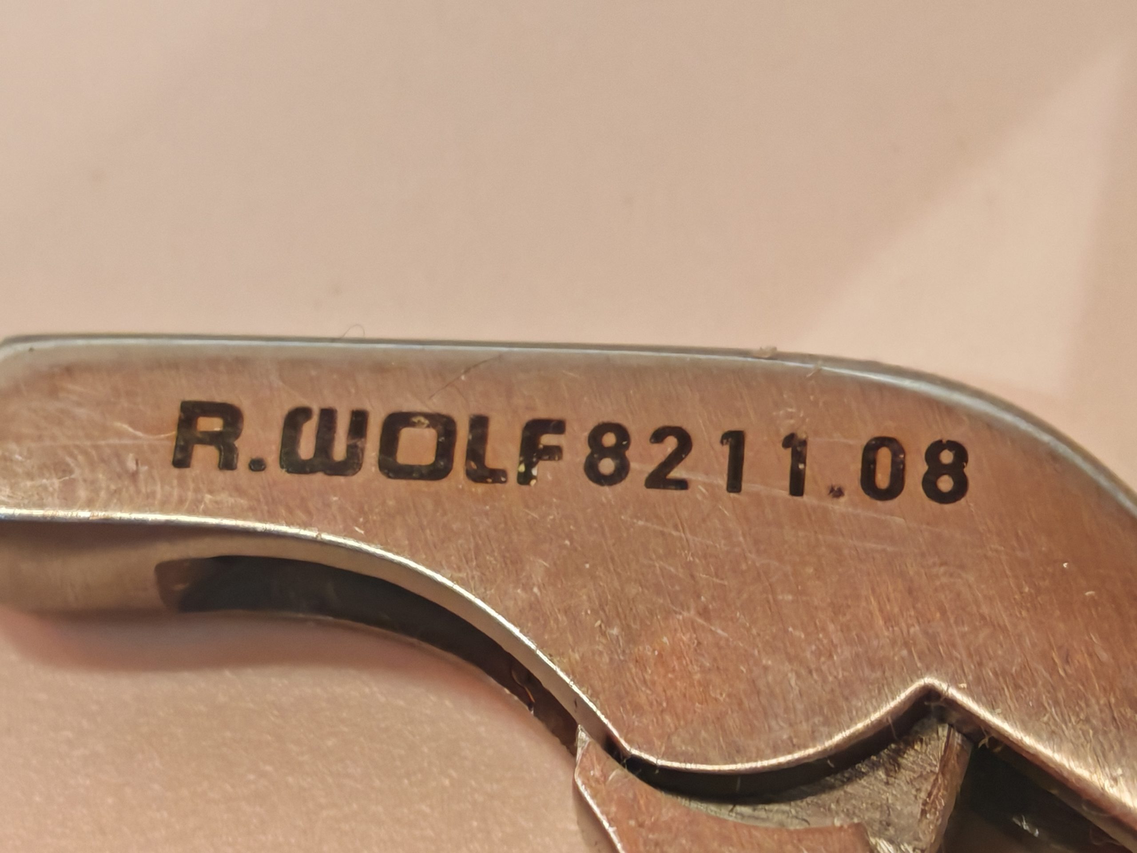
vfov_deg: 12.3
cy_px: 426
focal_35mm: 120
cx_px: 568
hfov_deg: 16.4
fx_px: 3942
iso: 320
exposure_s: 1/50
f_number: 2
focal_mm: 6.83
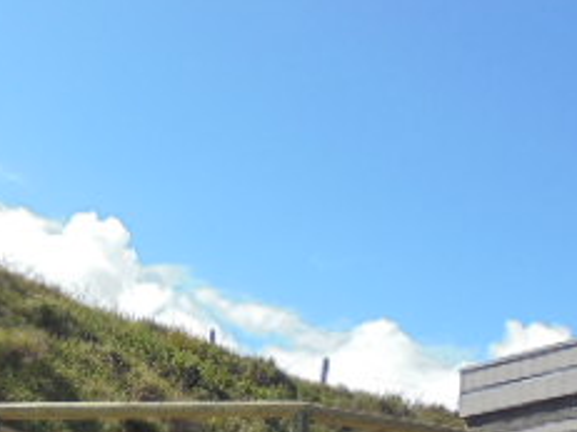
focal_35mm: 72
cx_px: 142
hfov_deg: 26.7
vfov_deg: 18.7
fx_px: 1200
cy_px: 592
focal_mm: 4.6
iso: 100
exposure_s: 1/1250
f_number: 3.5
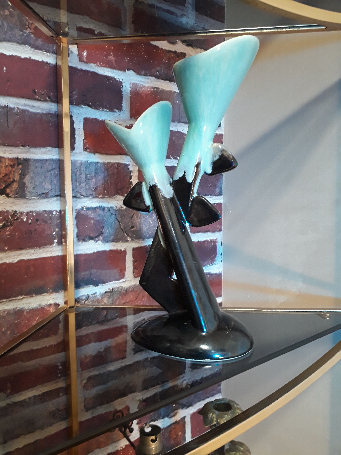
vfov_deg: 65.3
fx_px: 355
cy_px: 228
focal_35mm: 27
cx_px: 170
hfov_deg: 51.4
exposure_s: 1/17
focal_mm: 3.6
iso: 200
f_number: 1.9
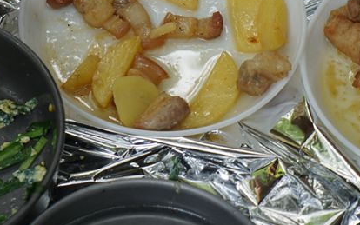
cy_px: -53
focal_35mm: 224
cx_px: 27
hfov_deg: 9.3
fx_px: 2198
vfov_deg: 5.8
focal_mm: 70
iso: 100
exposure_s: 1/80
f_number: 4.5
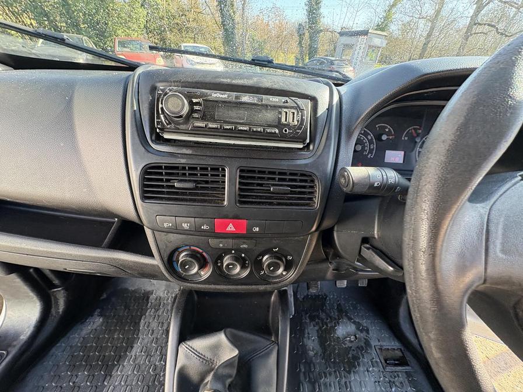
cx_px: 262
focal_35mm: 14
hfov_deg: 102.1
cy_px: 196
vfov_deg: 85.7
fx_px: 212
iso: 160
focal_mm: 2.22
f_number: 2.2
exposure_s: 1/99
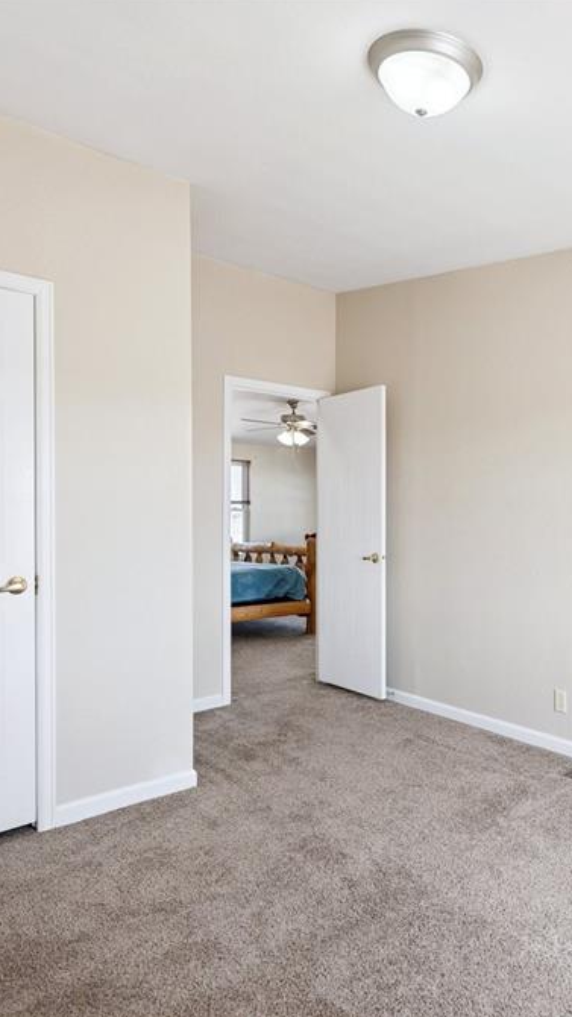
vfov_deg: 76.3
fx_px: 647
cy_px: 510
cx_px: 432
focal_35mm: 24
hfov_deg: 45.9
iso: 400
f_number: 4
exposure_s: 1/100
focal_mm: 15
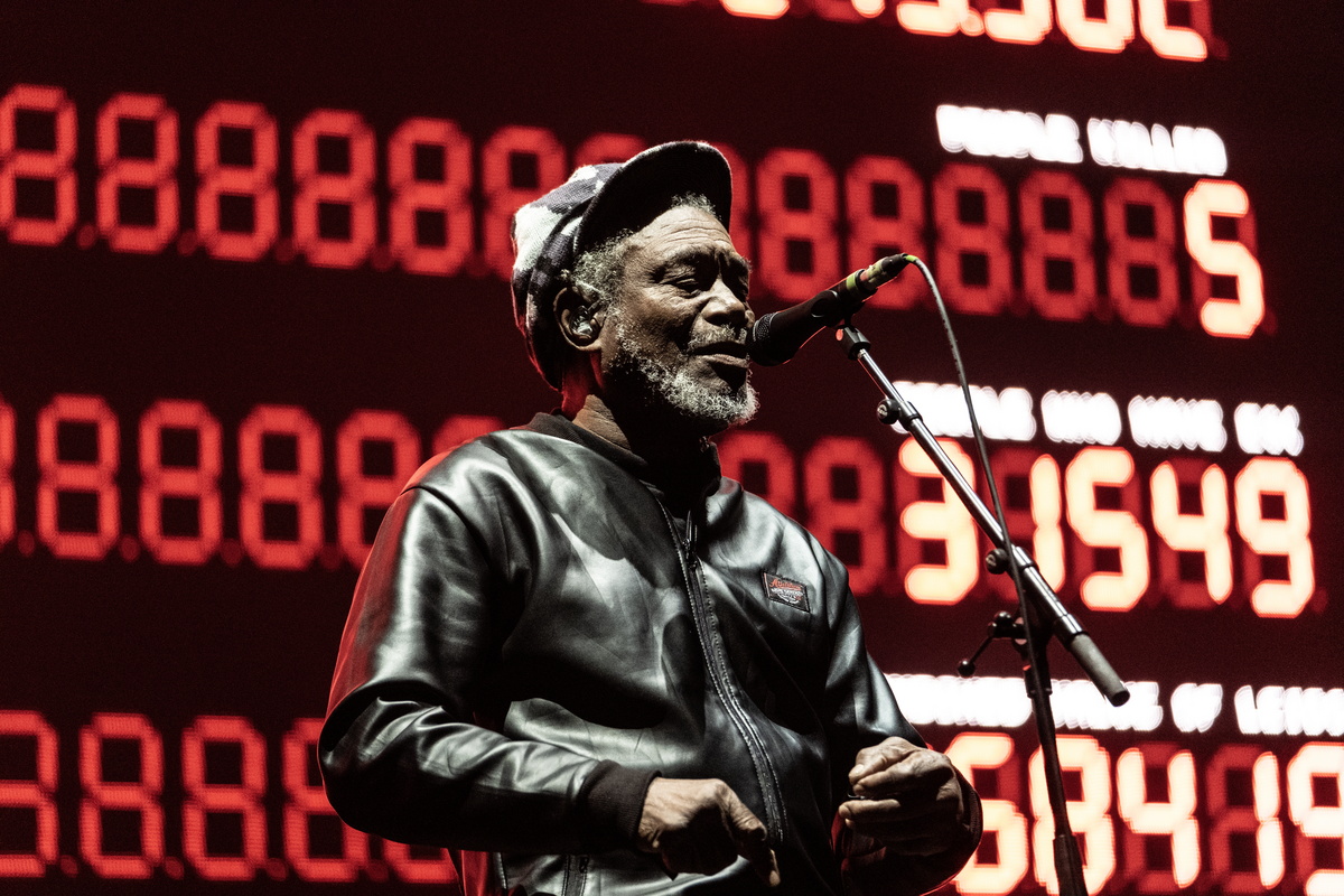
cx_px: 672
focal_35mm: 210
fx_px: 7839
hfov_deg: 9.8
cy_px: 448
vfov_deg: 6.5
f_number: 2.8
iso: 3200
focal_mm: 140
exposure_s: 1/400
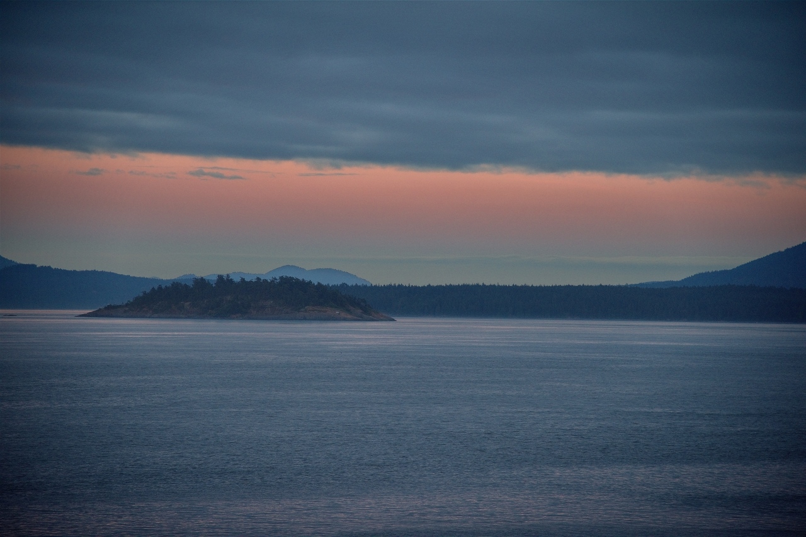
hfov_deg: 17.1
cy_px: 268
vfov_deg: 11.4
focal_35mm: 120
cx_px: 403
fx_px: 2687
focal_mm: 120
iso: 1100
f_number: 4
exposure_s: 1/250
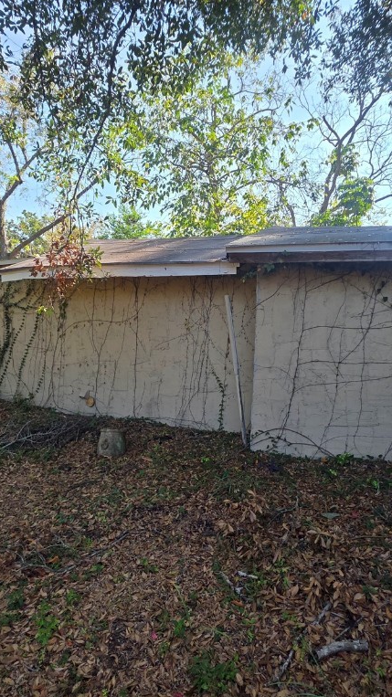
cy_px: 350
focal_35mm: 19
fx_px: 351
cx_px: 217
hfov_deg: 58.2
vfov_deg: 89.6
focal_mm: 2.2
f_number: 1.9
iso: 40
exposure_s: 1/548
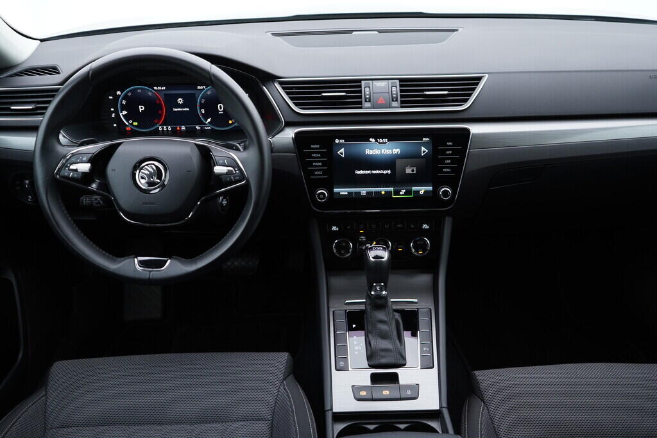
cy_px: 219
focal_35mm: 36
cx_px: 328
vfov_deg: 36.9
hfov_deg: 53.1
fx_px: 657
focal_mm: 24
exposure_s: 1/40
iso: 200
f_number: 2.8
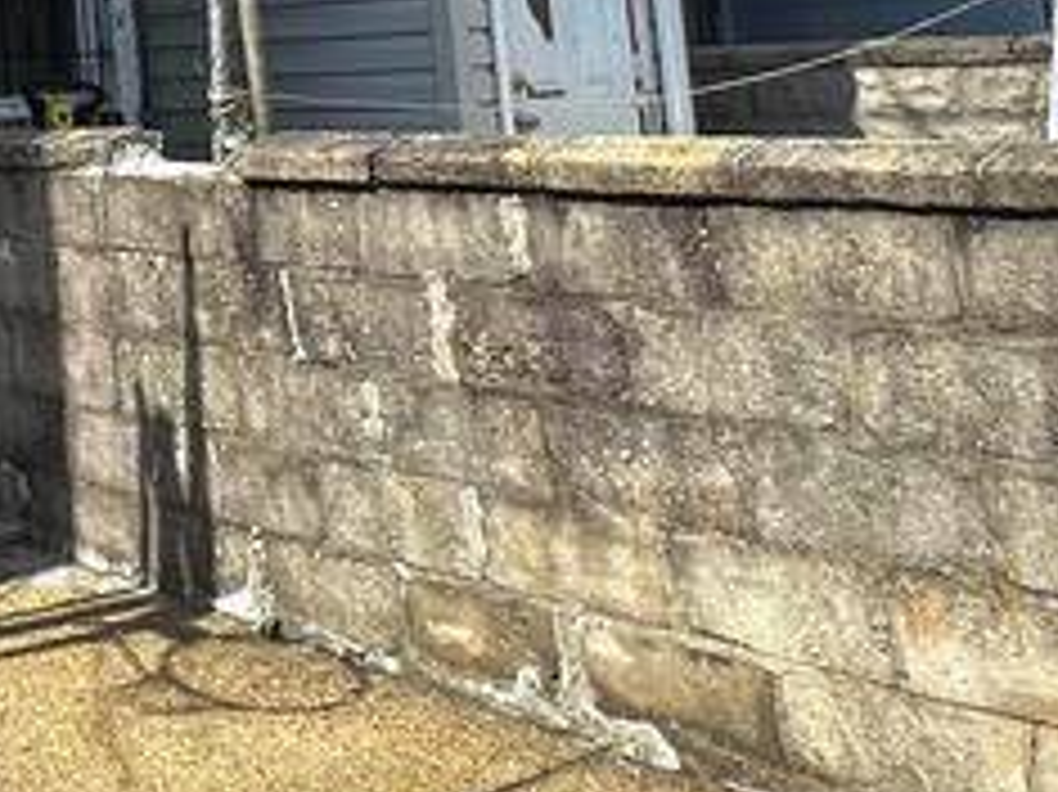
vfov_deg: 22.5
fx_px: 1863
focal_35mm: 61
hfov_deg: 26.7
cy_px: -94
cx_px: -329
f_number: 2.2
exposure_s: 1/749
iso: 40
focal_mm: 2.22
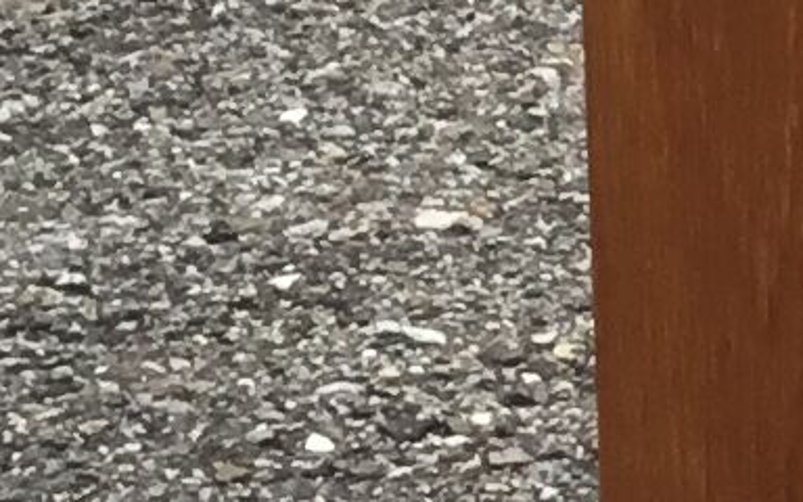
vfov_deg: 4.6
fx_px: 6106
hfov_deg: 7.1
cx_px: 1872
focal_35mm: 279
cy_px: -452
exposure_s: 1/244
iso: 25
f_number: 2.4
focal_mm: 3.3
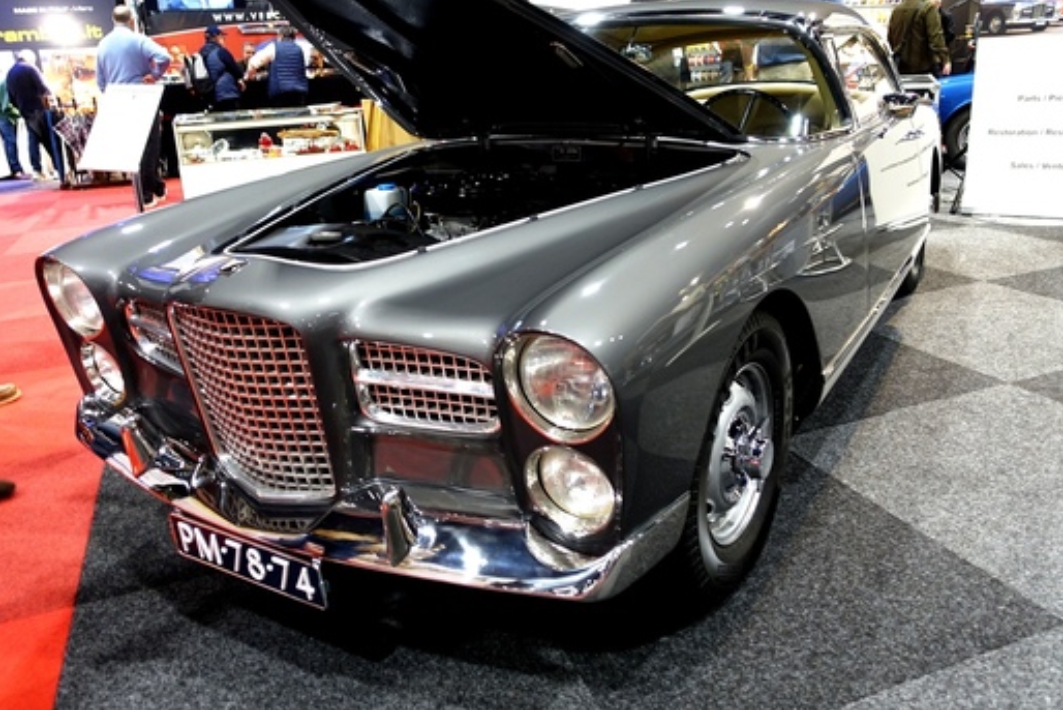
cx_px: 527
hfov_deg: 65.5
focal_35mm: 28
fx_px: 827
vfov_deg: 46.3
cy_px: 298
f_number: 1.8
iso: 320
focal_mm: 8.8
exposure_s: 1/30
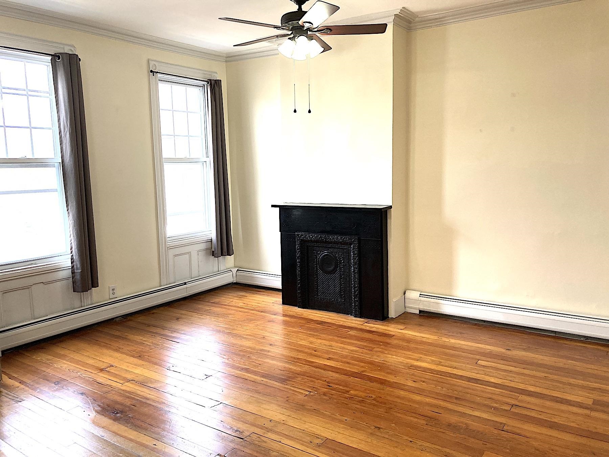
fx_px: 493
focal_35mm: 28
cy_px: 228
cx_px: 304
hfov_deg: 63.4
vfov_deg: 49.7
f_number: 1.8
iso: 64
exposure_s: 1/60
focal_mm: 3.99
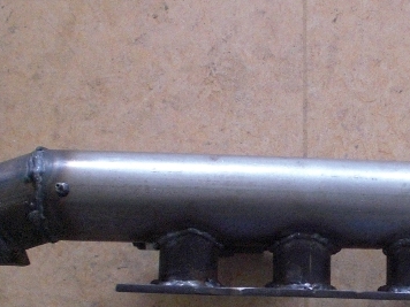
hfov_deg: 28.9
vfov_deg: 21.9
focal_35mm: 66
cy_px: 252
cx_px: 313
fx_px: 782
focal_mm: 6.3
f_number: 3.1
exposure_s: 1/50
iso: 400
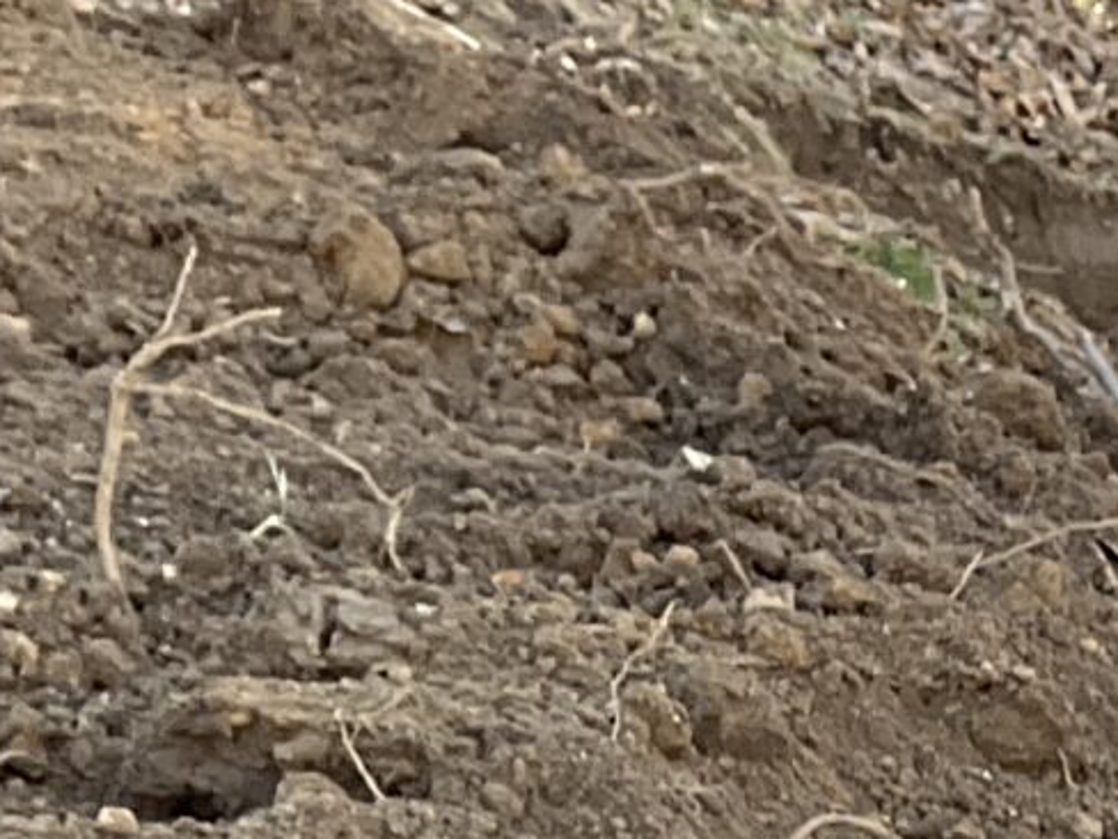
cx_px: 2467
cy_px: 1958
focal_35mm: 152
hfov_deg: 11.3
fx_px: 4909
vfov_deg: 8.9
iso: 32
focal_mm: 3
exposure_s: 1/122
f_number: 1.8
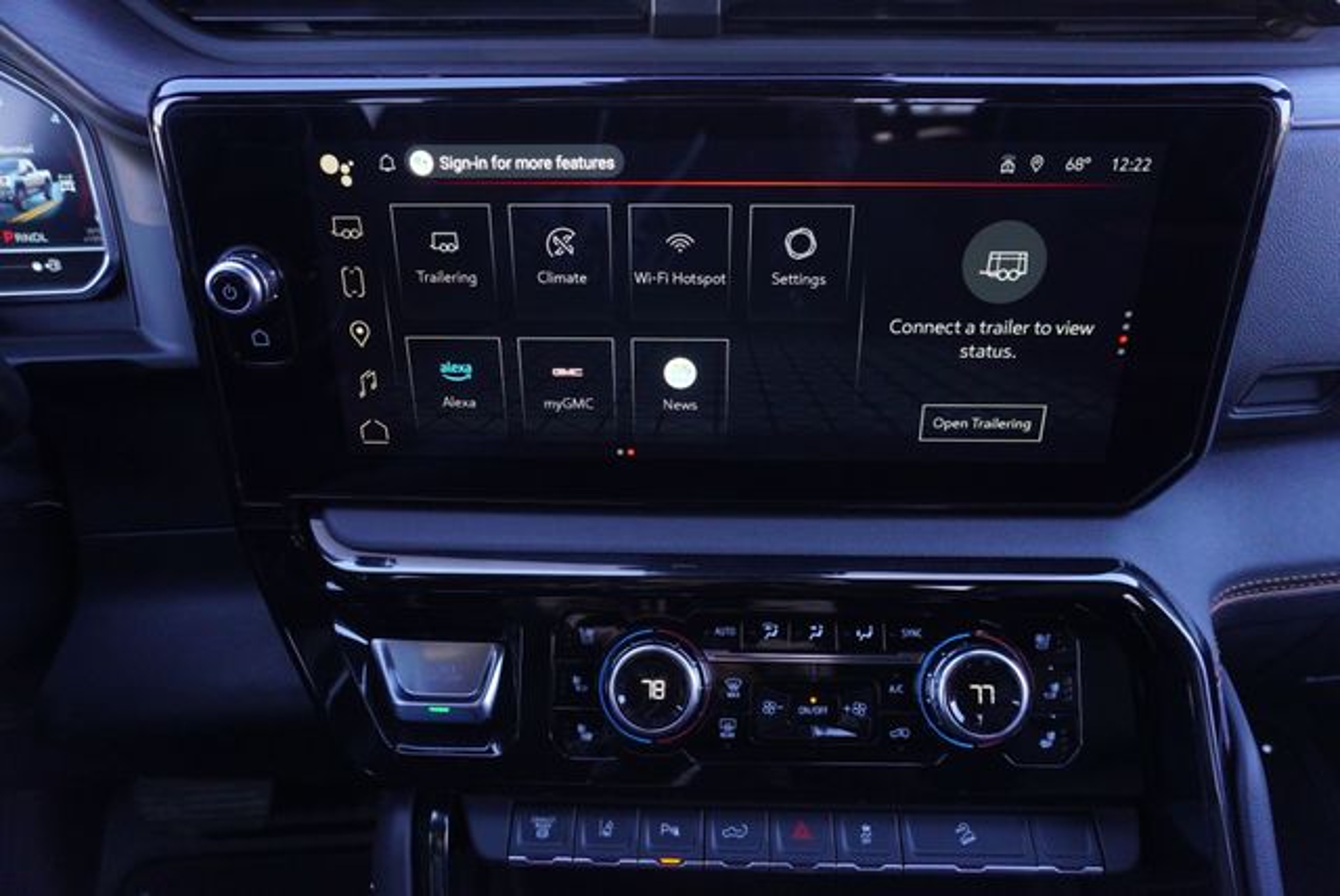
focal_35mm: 24
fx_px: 894
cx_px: 670
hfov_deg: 73.7
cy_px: 448
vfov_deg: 53.2
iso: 1600
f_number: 4
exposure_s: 1/320
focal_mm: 16
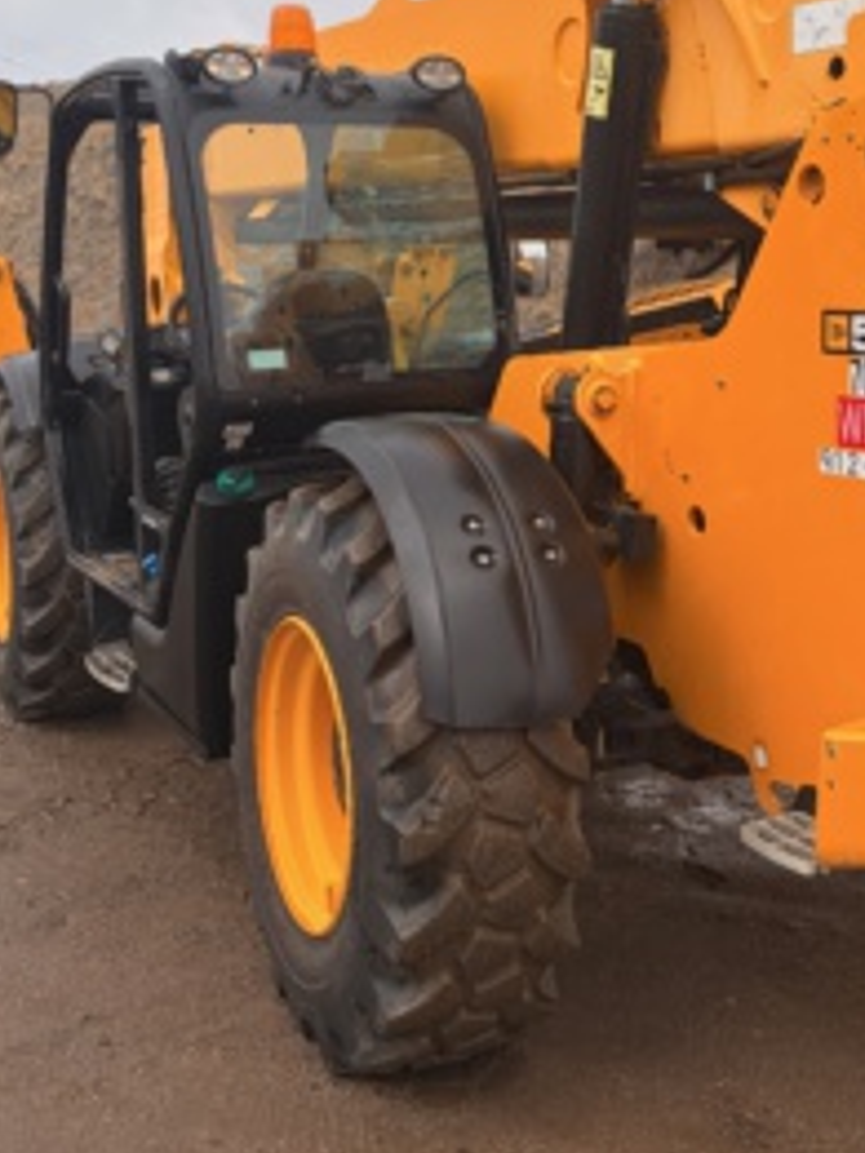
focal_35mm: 48
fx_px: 1599
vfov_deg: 39.2
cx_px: 617
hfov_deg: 29.9
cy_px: 390
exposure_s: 1/2639
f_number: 1.6
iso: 50
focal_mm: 5.96
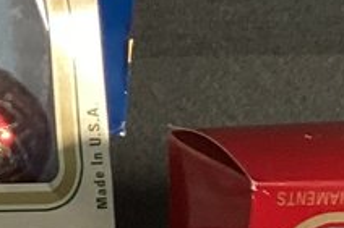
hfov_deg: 8.0
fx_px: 2196
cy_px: -61
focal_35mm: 230
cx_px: -600
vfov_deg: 5.9
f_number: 2.4
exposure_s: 1/60
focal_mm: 3.3
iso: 100
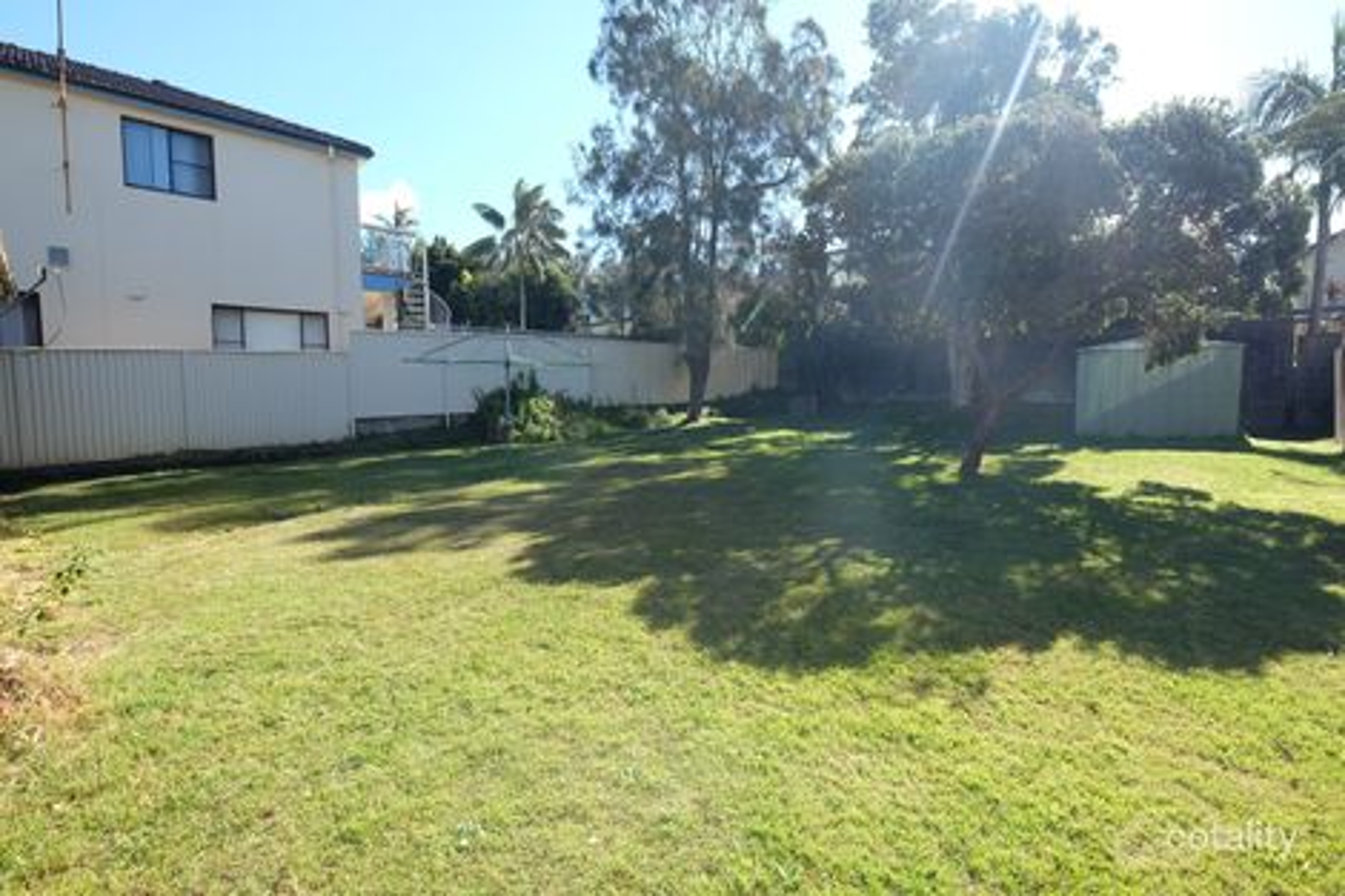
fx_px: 598
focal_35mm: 16
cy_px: 448
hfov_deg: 96.8
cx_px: 672
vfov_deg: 73.7
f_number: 6.4
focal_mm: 10.5
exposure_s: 1/160
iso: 200
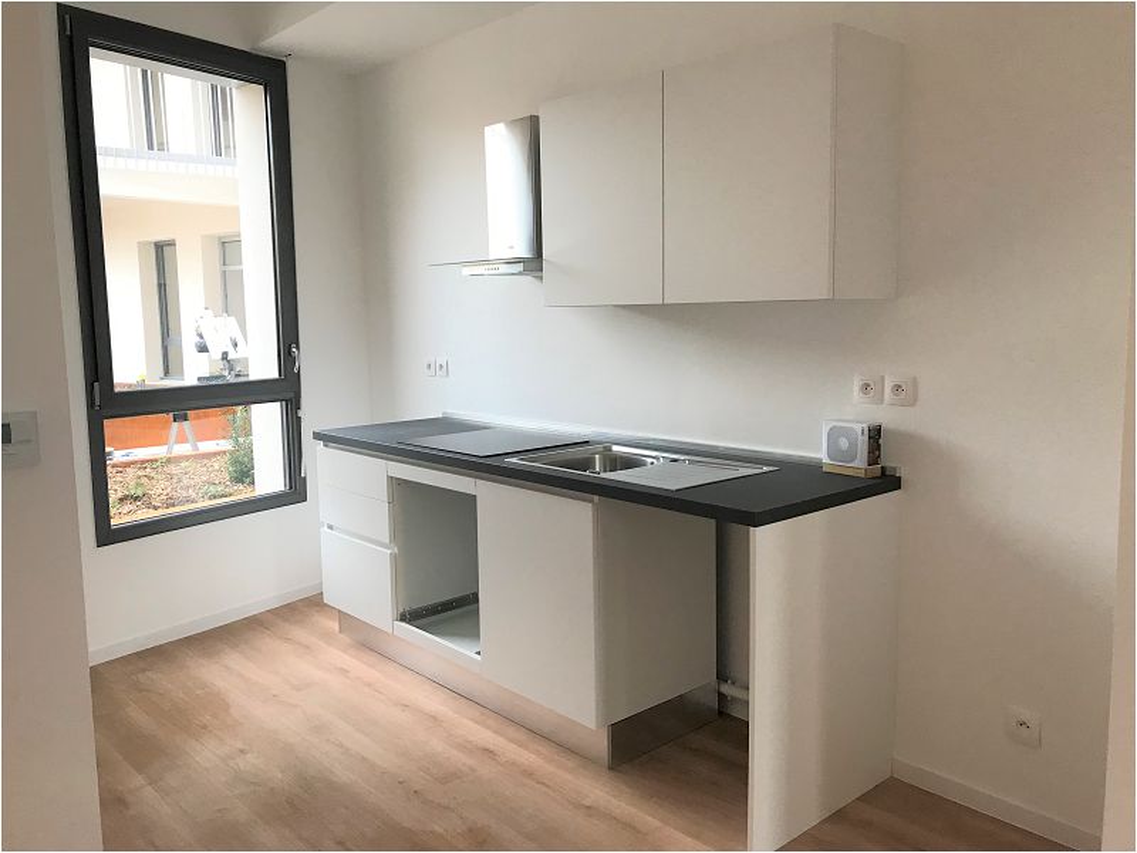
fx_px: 920
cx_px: 568
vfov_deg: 49.7
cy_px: 426
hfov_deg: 63.4
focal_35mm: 28
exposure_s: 1/33
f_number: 1.8
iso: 32
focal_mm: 3.99
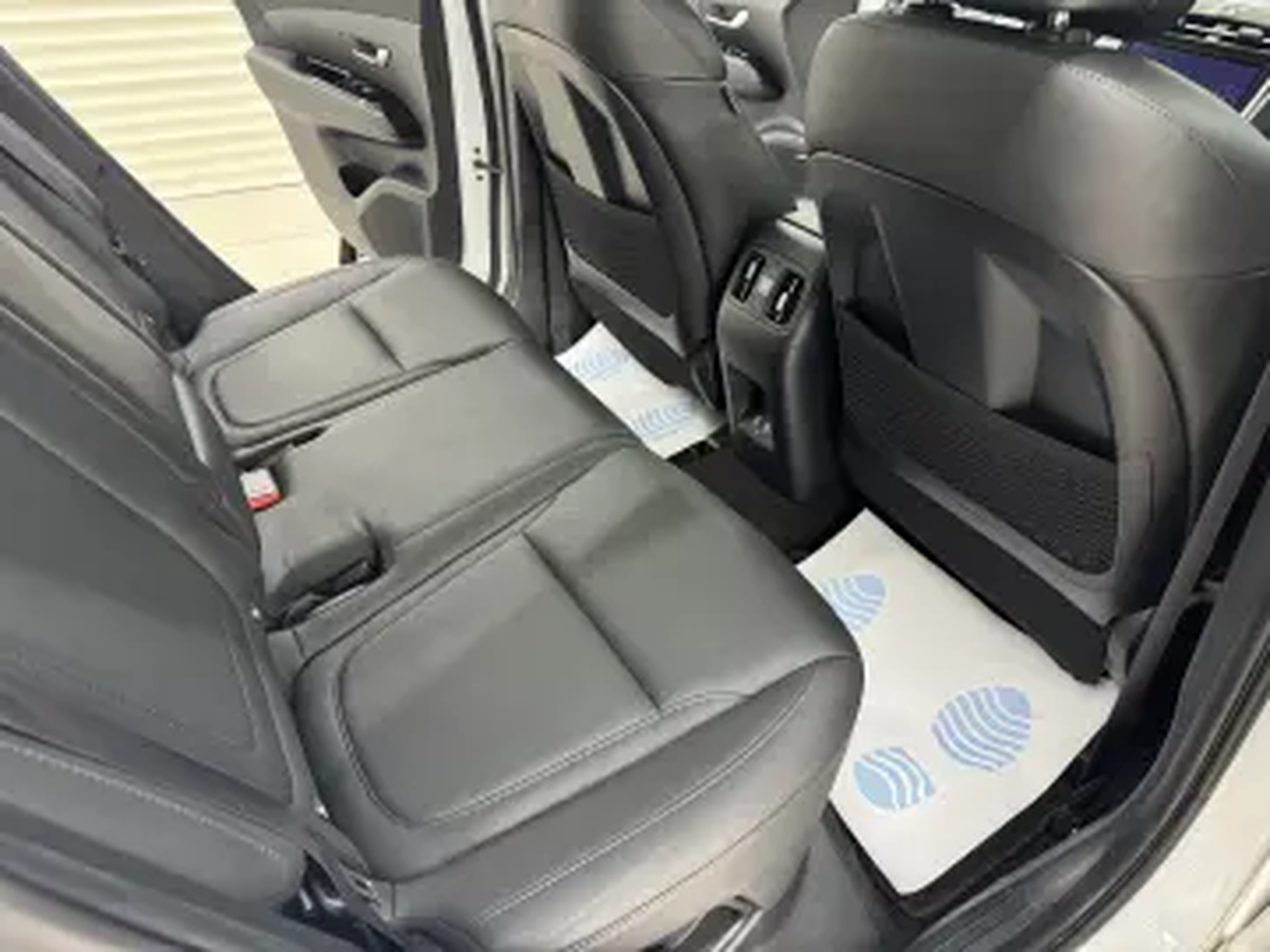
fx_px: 881
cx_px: 635
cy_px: 476
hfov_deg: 71.6
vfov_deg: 56.8
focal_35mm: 24
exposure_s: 1/50
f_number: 1.78
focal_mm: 6.76
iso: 640
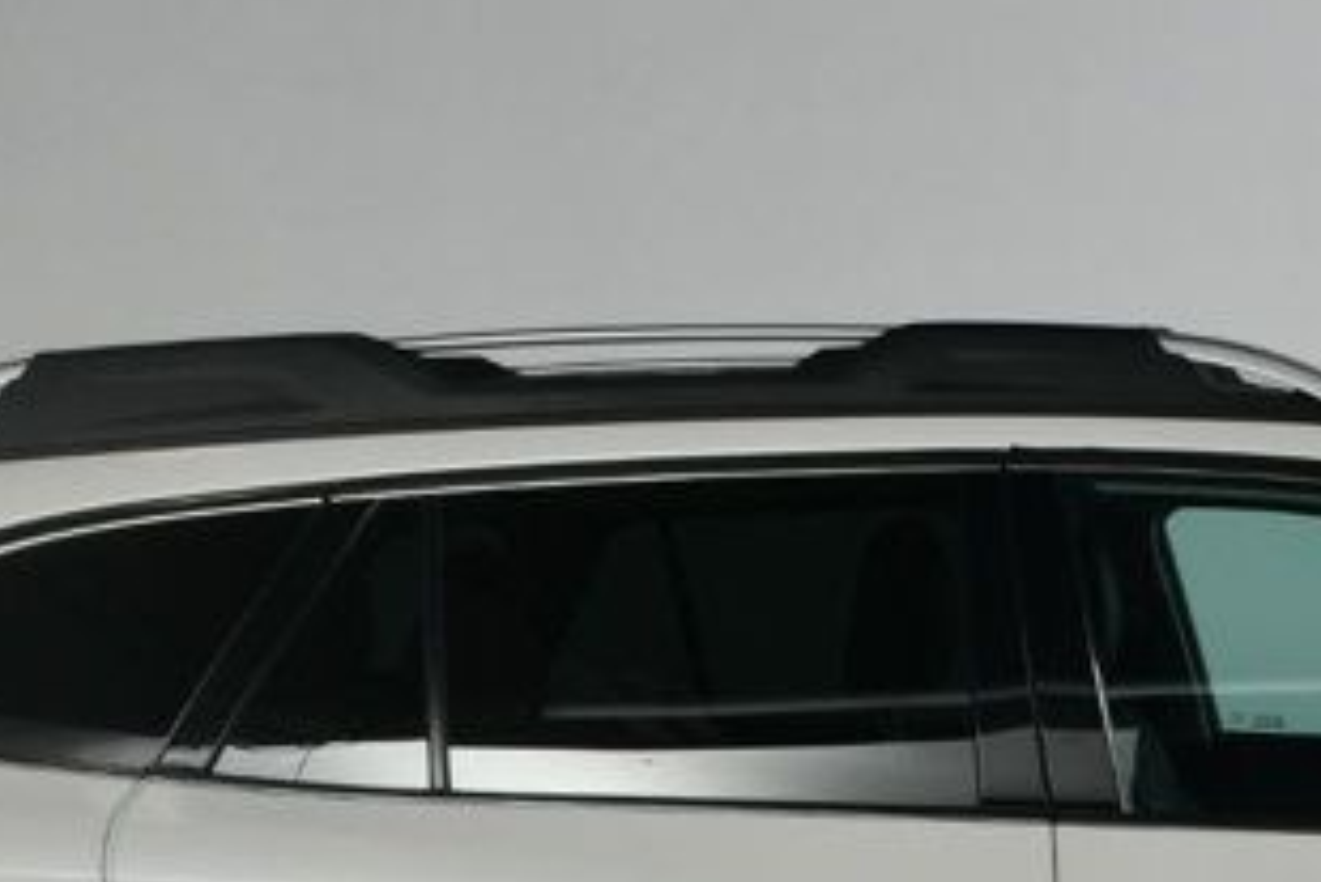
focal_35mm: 99
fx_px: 3634
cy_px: 1214
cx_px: 1197
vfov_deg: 13.3
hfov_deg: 20.2
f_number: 14
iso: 100
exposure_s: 1/160
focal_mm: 20
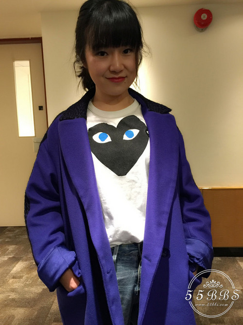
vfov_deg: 61.7
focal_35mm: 29
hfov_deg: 48.2
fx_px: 272
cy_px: 162
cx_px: 122
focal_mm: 4.15
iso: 125
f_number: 2.2
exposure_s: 1/10
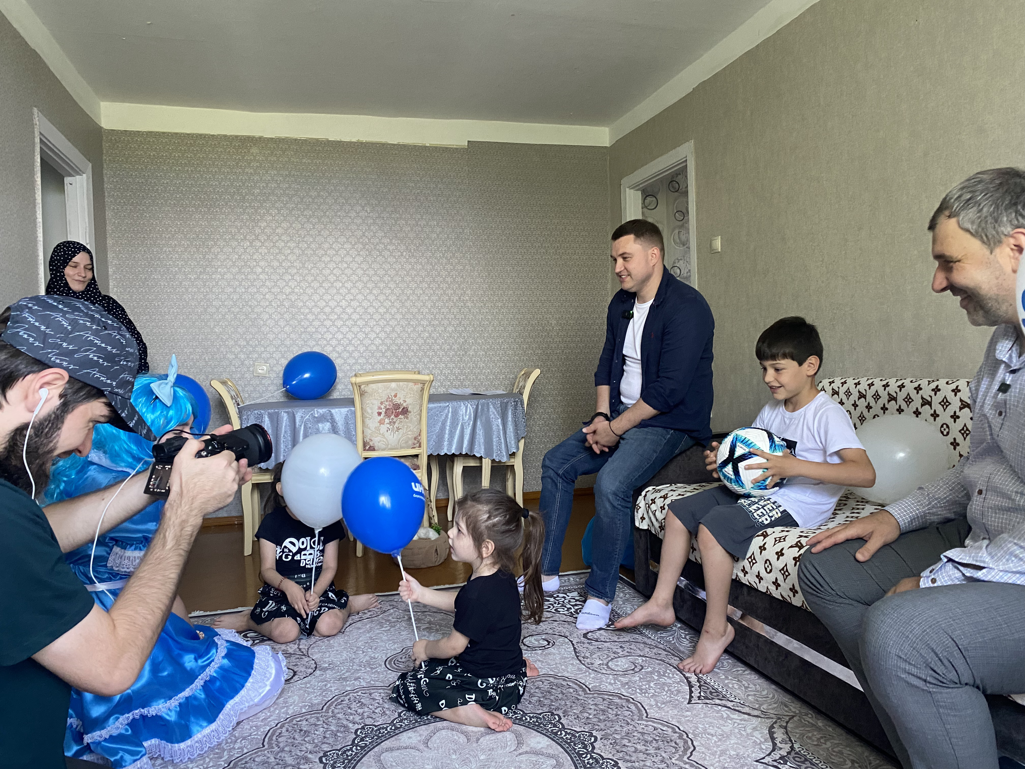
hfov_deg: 67.3
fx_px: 770
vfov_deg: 53.1
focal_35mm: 26
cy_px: 384
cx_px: 512
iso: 320
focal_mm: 4.25
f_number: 1.8
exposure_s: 1/60
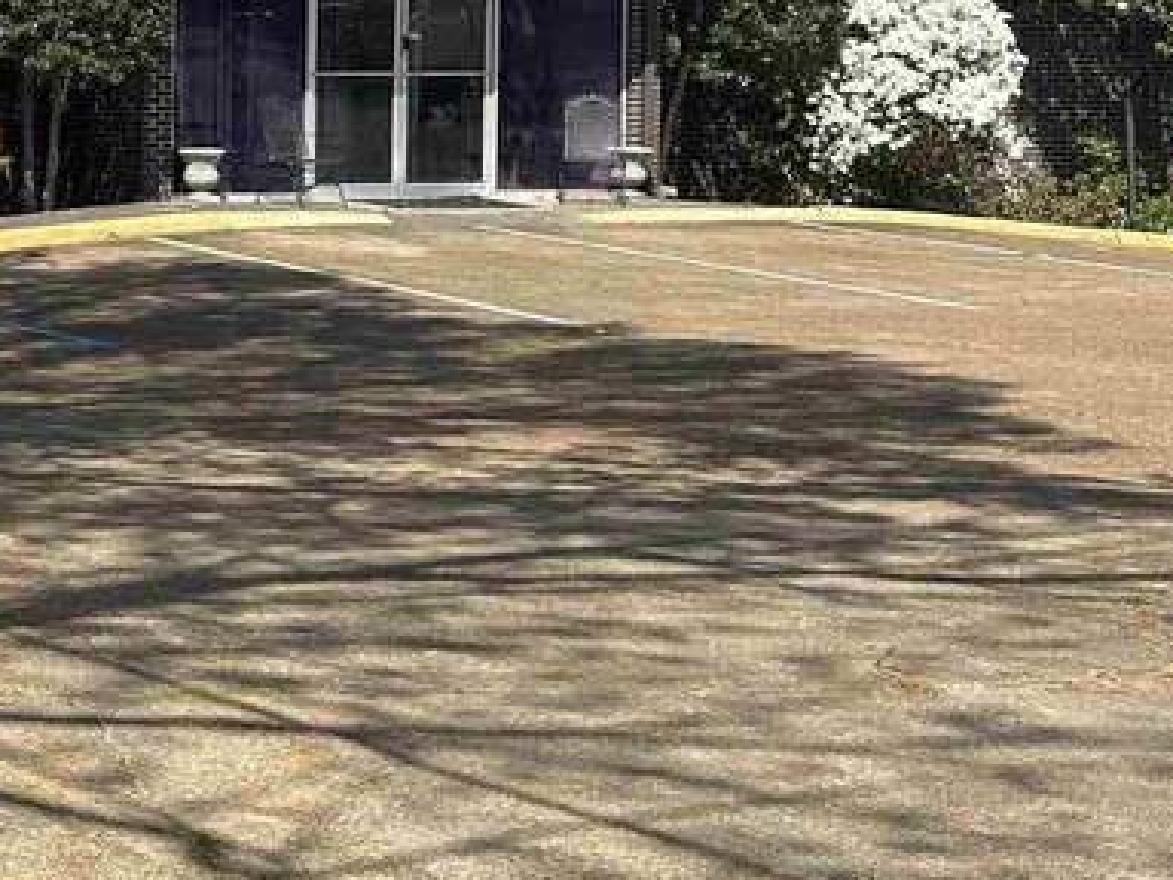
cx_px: -638
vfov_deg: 18.2
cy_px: 122
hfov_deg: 20.5
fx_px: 2711
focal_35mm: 80
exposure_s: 1/3155
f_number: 1.78
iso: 80
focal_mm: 6.86
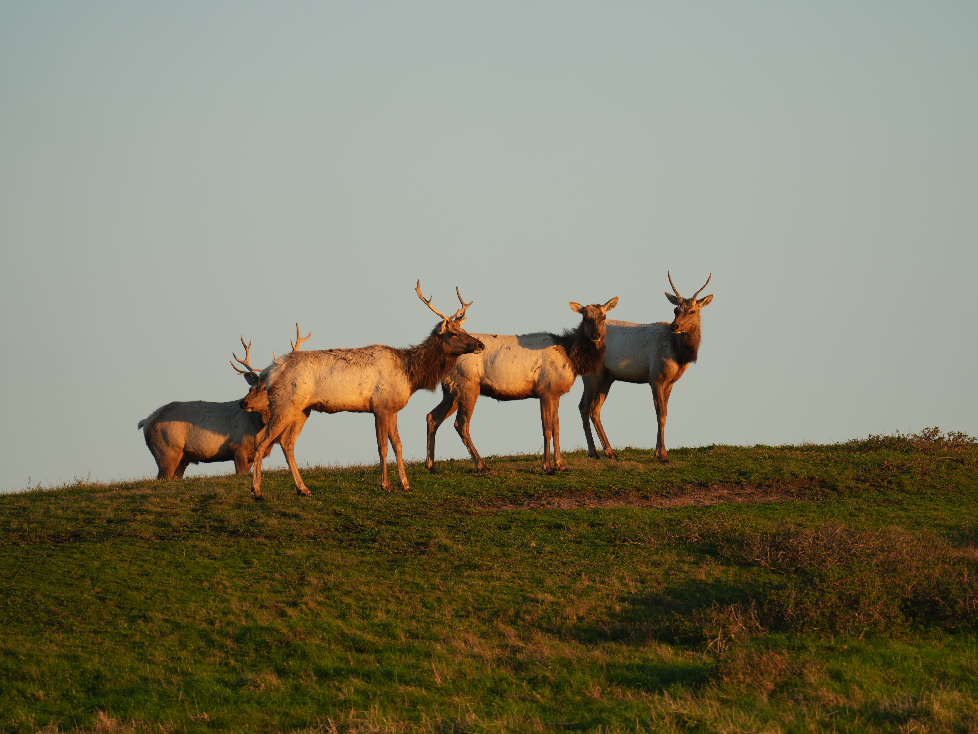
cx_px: 522
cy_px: 367
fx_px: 18365
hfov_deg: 3.1
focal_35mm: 650
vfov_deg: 2.3
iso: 200
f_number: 5.6
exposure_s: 1/200
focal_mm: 600
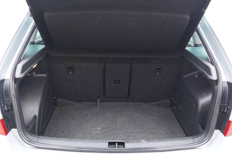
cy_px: 78
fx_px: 232
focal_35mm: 36
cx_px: 116
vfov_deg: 36.9
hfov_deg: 53.1
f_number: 2.8
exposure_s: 1/40
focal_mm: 24
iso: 500
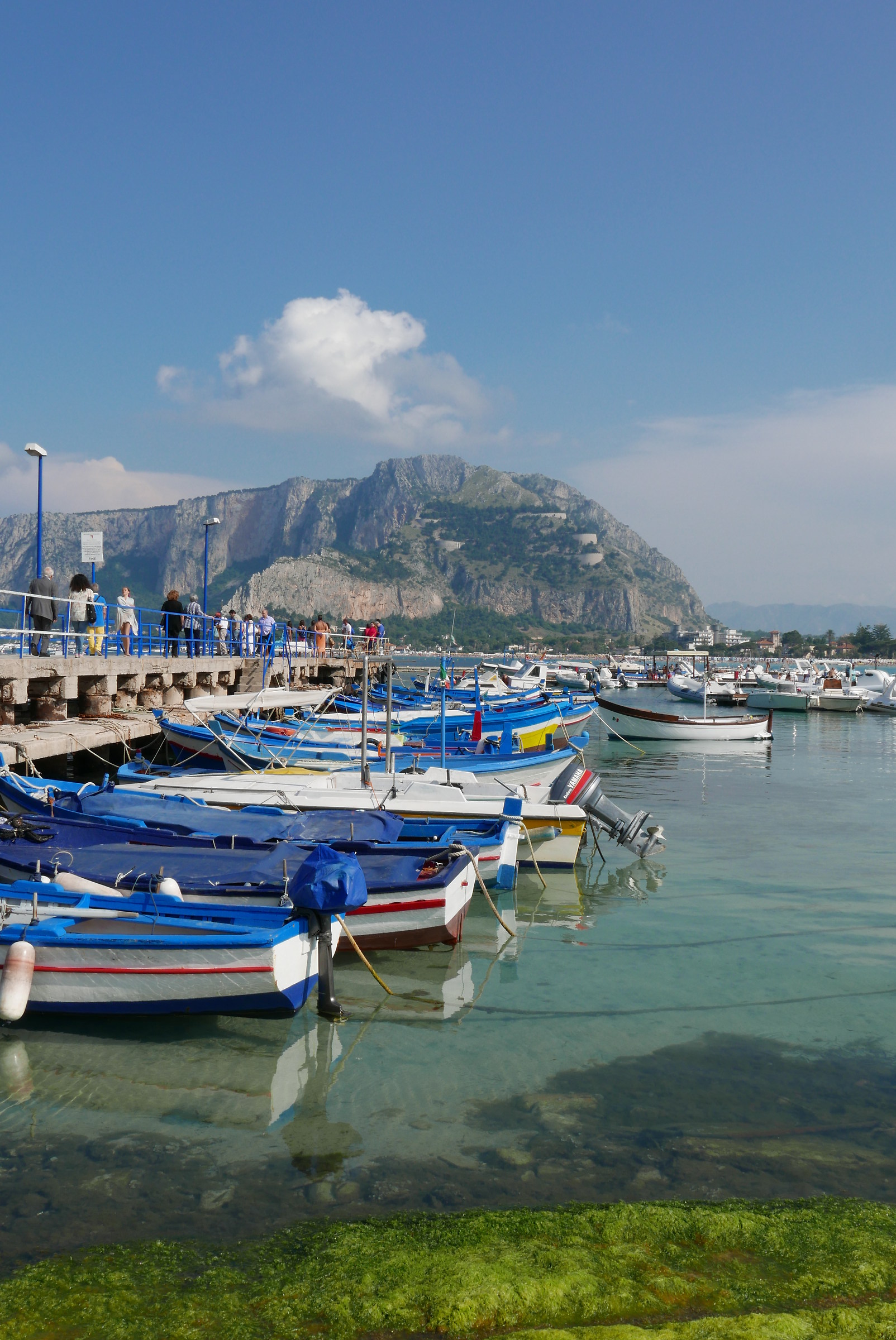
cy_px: 670
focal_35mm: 35
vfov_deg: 54.4
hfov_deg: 37.9
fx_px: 1304
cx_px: 448
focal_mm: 15.9
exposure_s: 1/250
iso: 200
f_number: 13
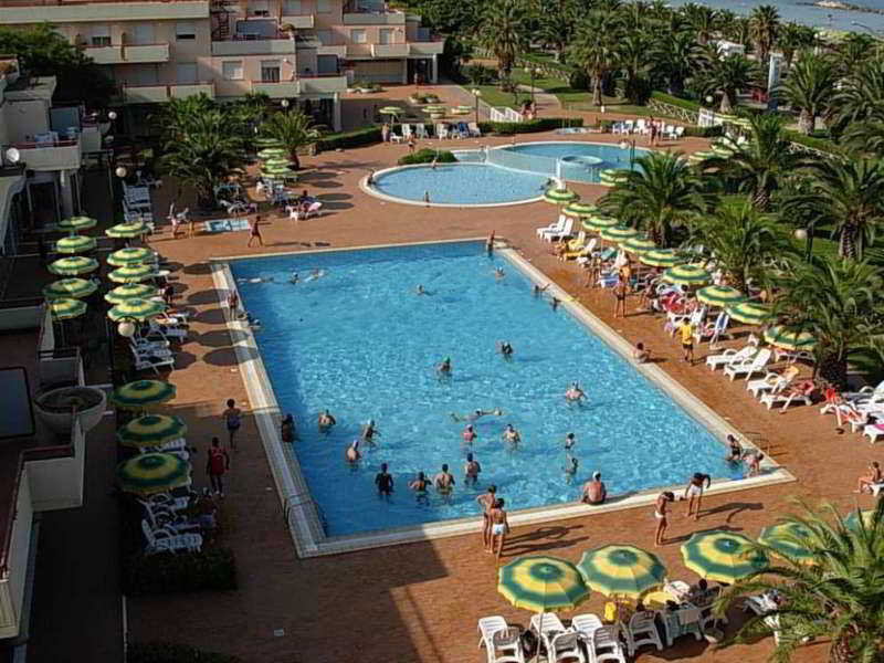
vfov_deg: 32.2
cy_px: 332
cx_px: 442
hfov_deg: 42.1
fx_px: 1149
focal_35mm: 45
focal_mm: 7.5
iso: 79
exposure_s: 1/542
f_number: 5.3
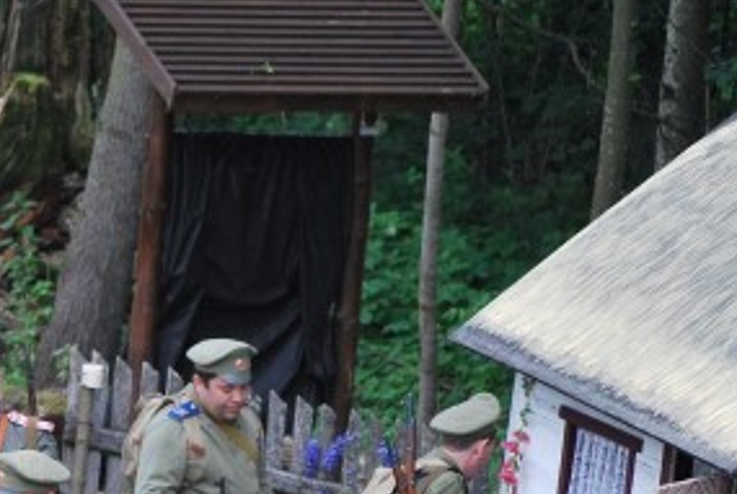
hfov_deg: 4.8
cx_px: 70
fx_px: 8796
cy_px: 499
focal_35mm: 429
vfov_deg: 3.2
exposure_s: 1/125
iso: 400
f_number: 4.8
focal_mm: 102
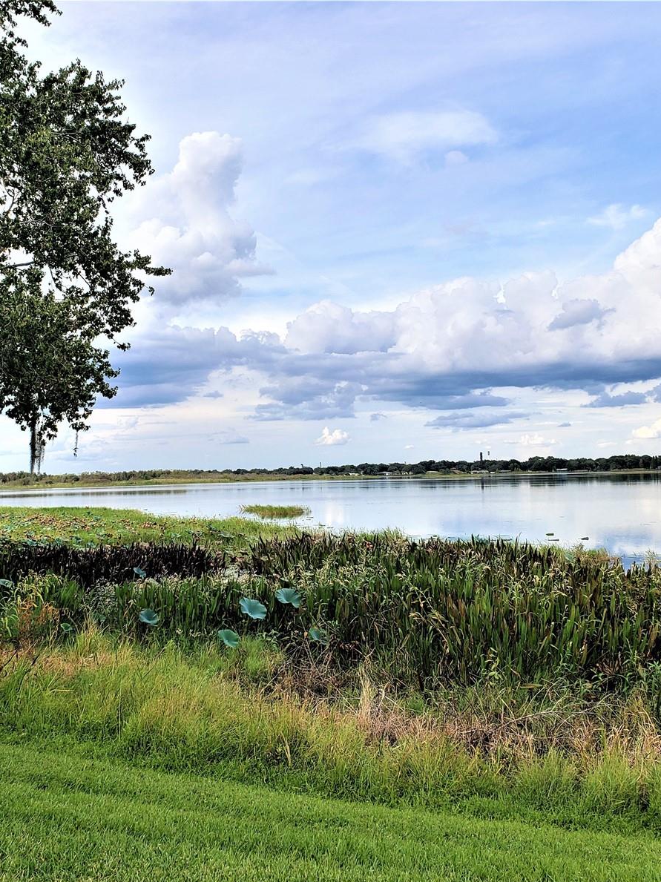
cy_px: 444
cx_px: 272
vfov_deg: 52.6
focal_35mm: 35
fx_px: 892
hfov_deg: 40.5
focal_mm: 4.3
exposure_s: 1/593
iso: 50
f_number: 2.4
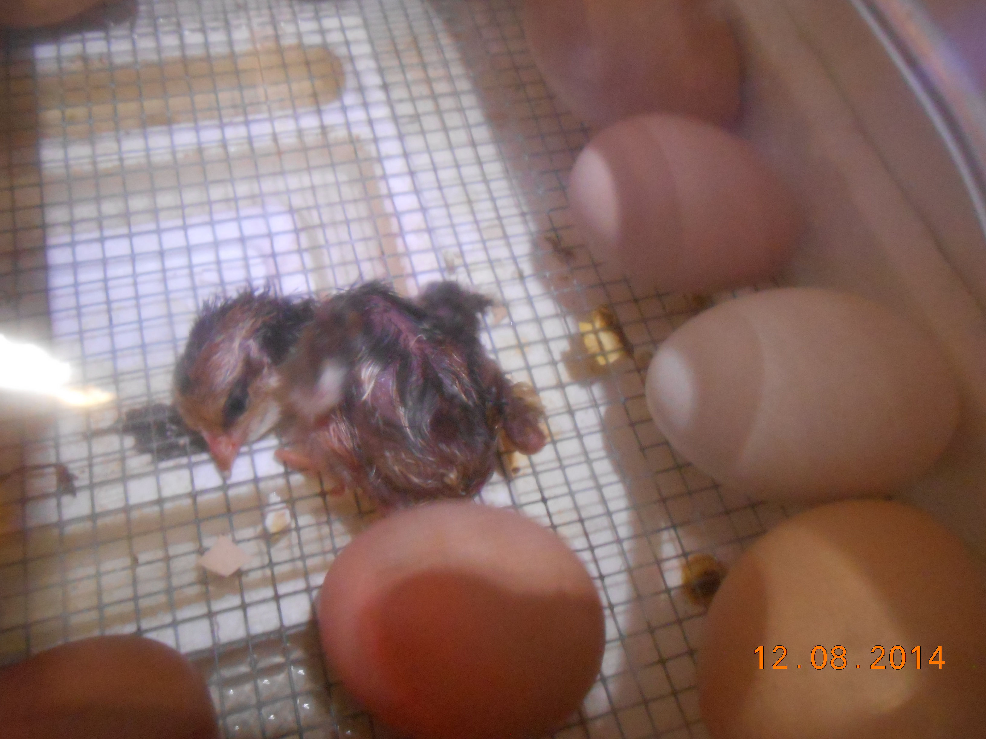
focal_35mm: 30
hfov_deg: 60.0
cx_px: 493
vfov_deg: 46.8
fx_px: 855
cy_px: 370
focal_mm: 5.3
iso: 800
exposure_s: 1/15
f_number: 3.8
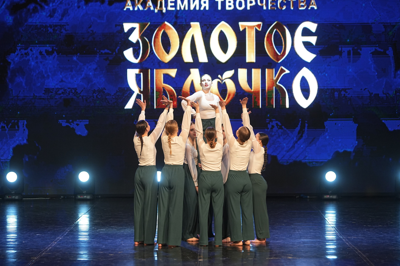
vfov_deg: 11.0
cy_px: 133
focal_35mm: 125
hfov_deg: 16.4
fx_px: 1389
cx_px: 200
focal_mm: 125
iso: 1600
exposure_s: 1/200
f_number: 4
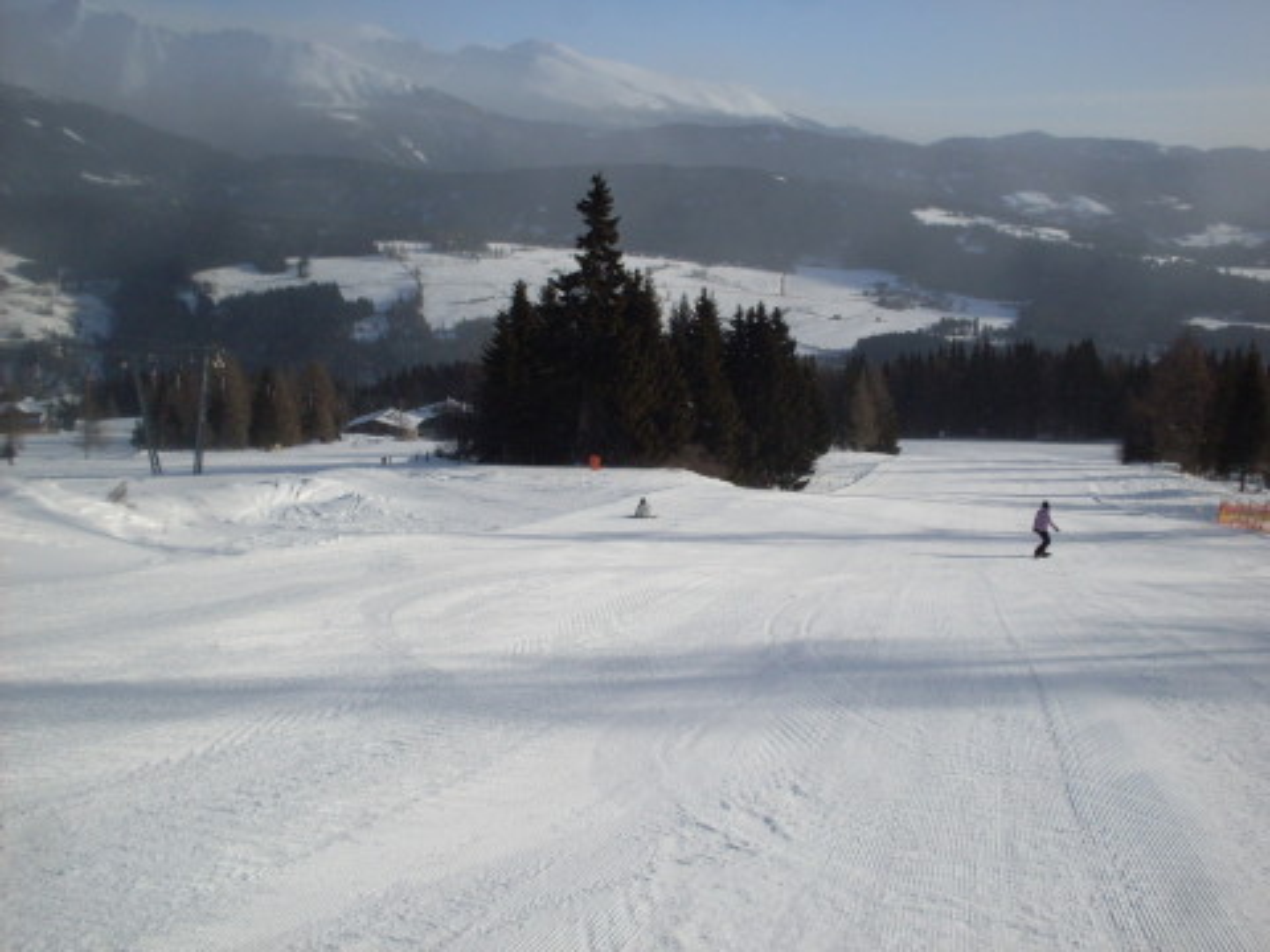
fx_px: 1394
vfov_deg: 37.7
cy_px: 476
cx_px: 635
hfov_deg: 49.0
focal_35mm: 38
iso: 80
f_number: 8.4
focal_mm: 6.3
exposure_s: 1/500
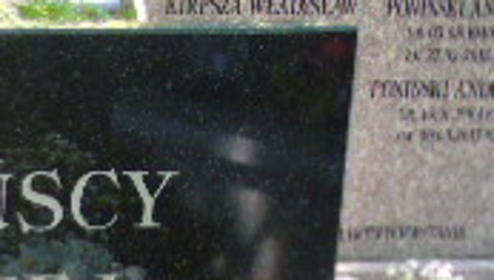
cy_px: 566
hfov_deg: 11.2
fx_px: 2427
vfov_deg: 6.4
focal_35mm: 185
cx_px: -237
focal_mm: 8.2
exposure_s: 1/30
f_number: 4.1
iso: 200
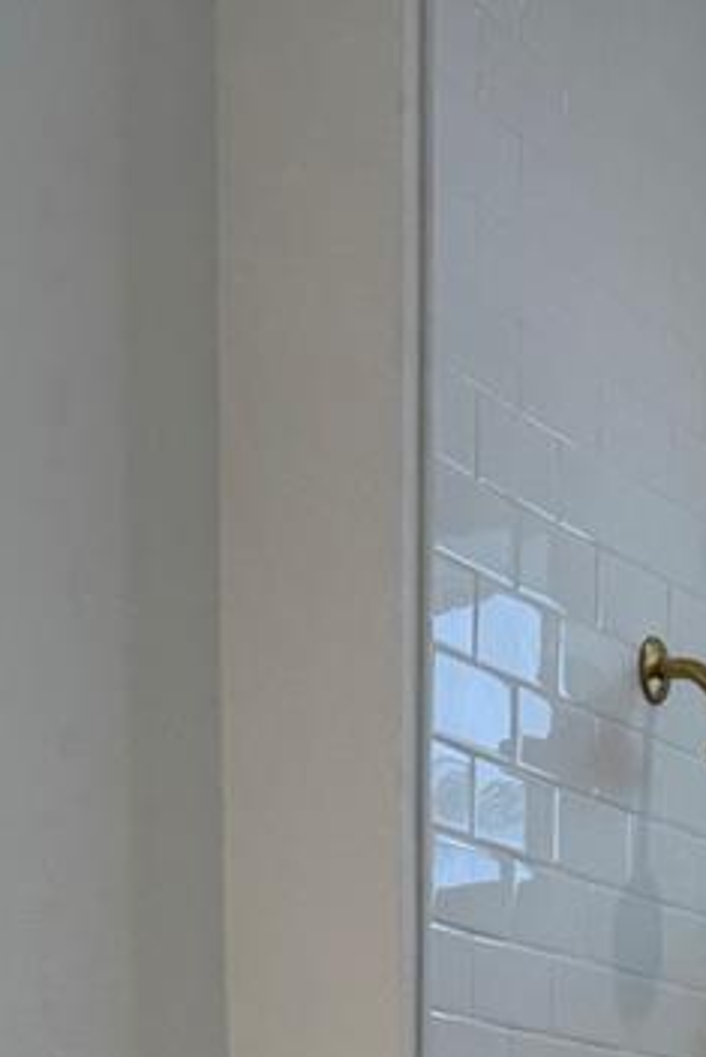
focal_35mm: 85
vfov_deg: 19.4
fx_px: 2498
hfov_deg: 16.1
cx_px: 433
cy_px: 1772
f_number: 1.78
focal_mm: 6.76
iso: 80
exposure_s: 1/240
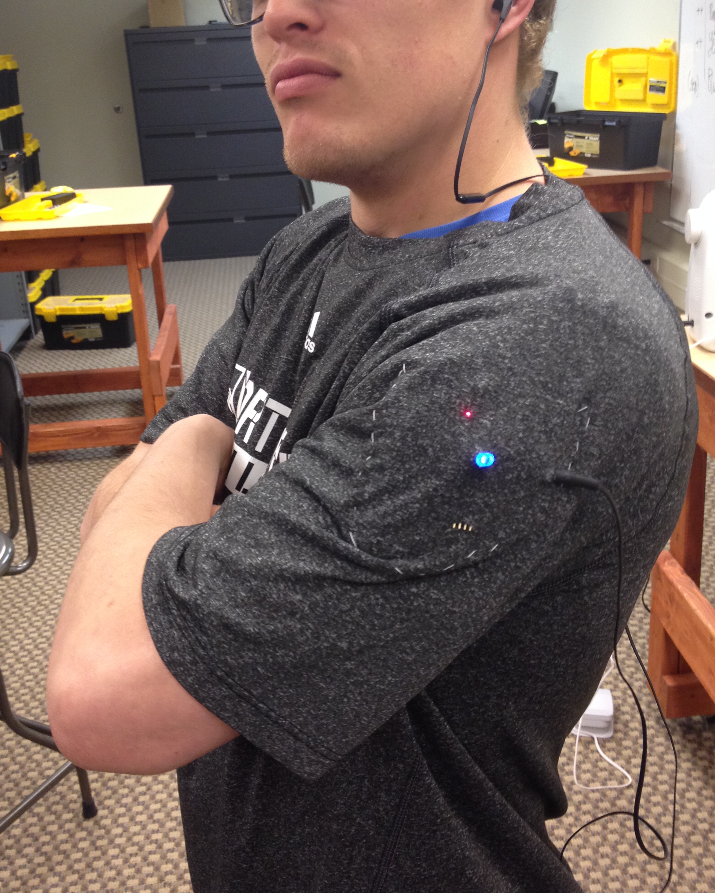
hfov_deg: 34.9
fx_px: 1137
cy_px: 419
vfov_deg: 42.9
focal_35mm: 43
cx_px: 363
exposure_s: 1/20
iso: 100
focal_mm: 4.28
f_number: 2.4
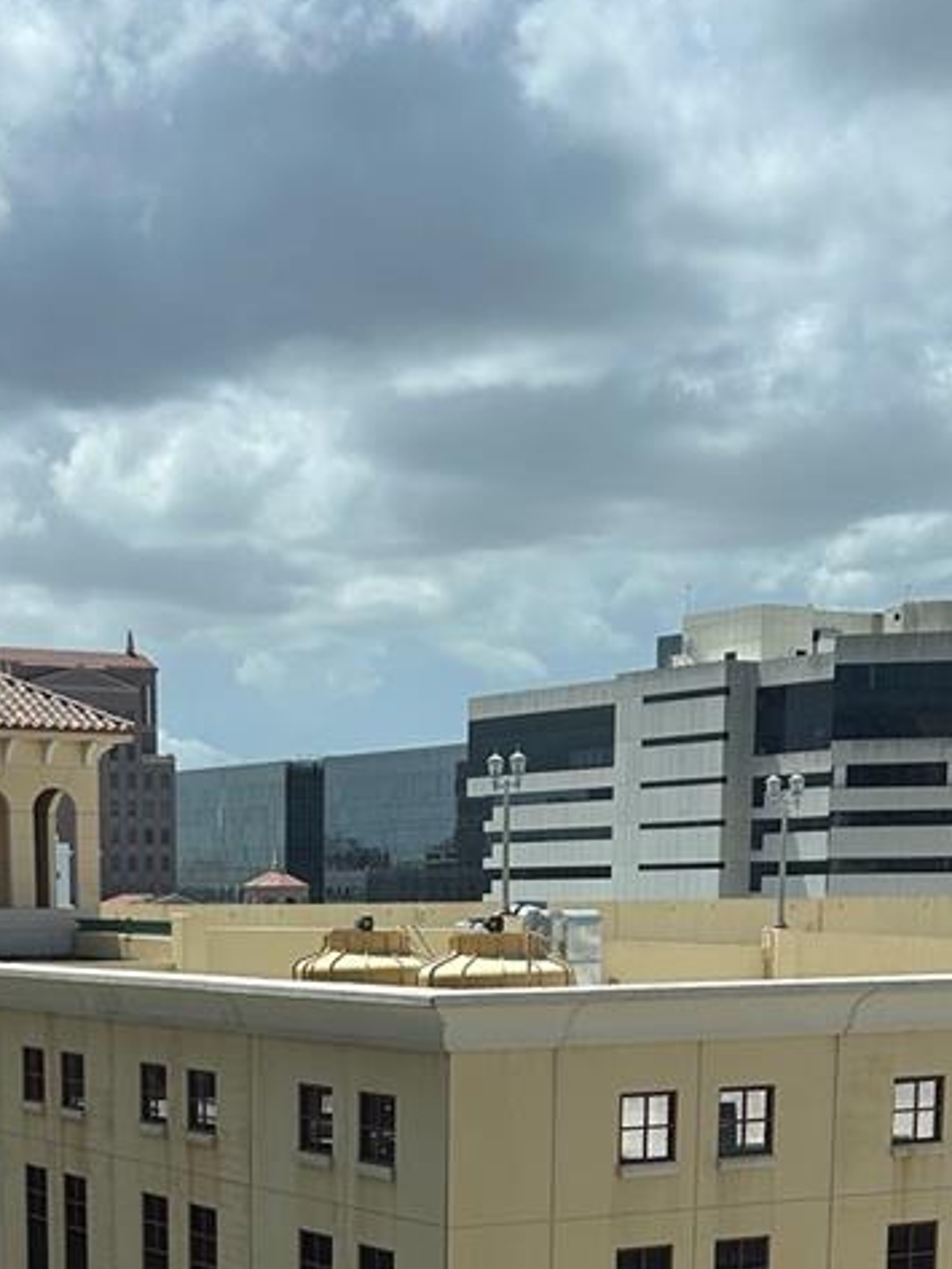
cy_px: 1290
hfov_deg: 22.1
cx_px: 274
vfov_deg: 27.6
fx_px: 2419
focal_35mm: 66
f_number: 1.5
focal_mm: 5.7
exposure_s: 1/2299
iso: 50
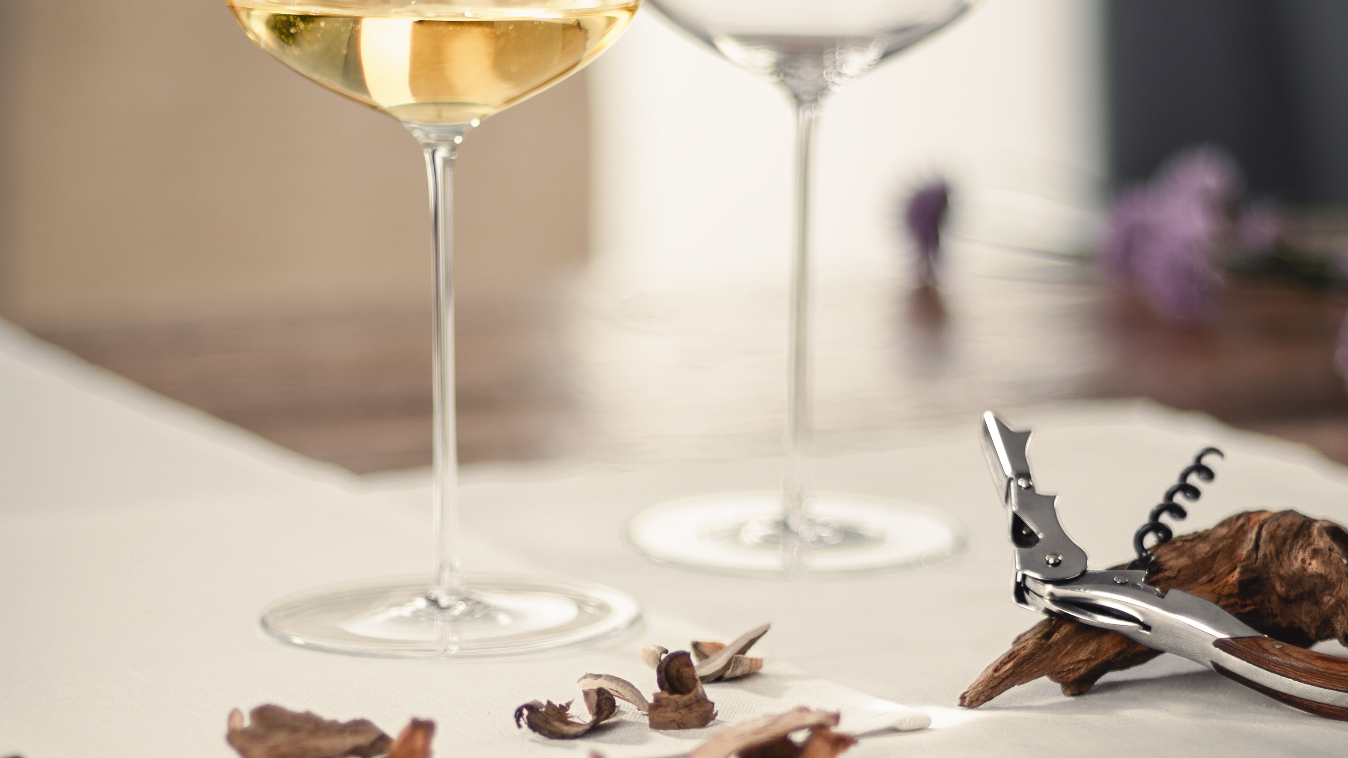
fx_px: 4611
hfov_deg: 16.6
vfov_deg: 9.4
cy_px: 529
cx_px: 697
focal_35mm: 129
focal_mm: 50
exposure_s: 1/200
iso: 50
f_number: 1.4
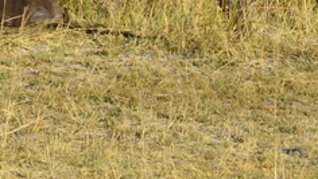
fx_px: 6588
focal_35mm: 781
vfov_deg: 1.6
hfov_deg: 2.8
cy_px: -225
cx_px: -314
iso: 110
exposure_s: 1/125
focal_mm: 92
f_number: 11
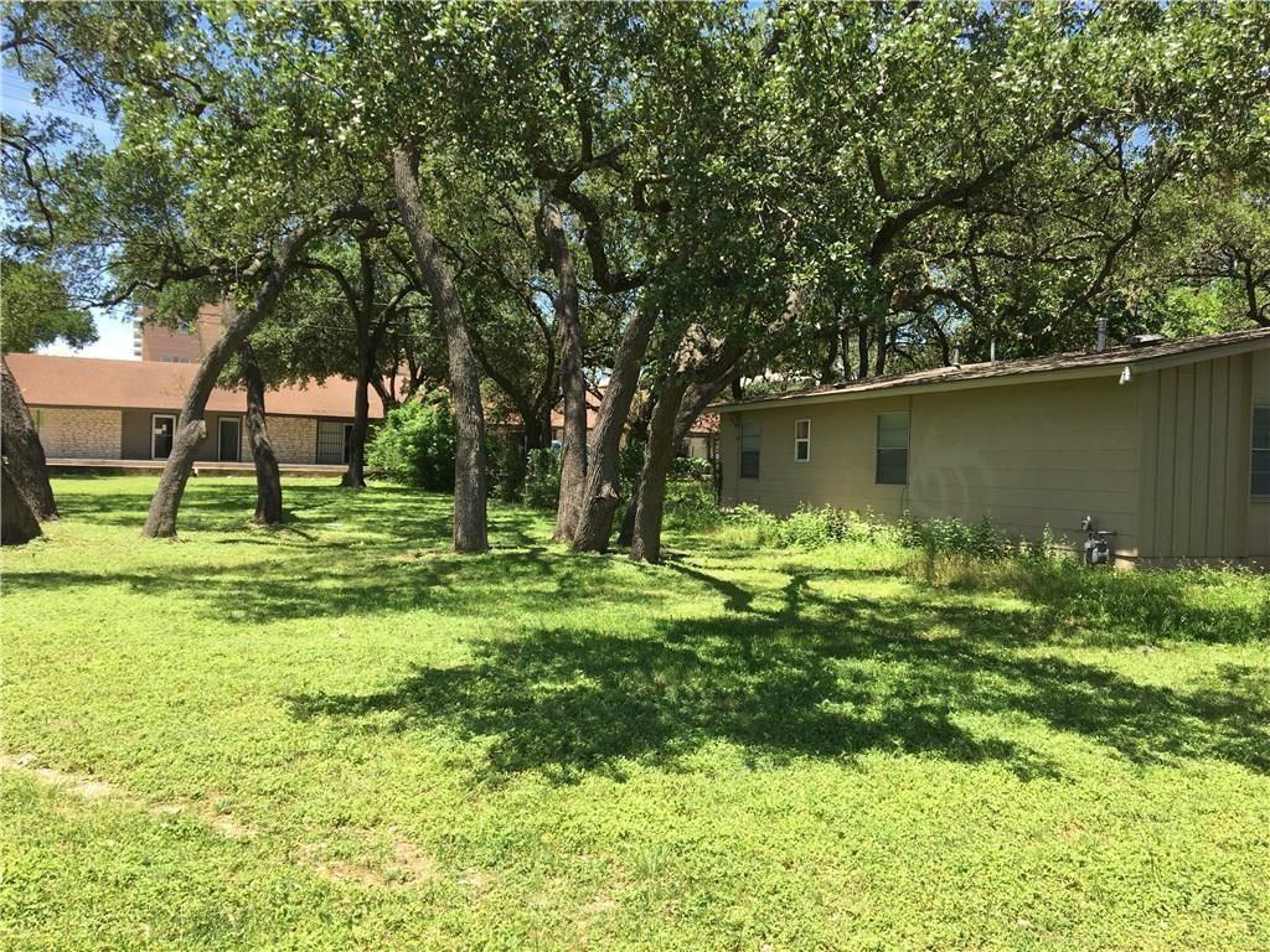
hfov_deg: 61.7
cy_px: 476
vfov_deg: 48.2
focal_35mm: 29
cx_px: 635
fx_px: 1064
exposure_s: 1/587
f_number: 2.2
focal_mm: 4.15
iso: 25
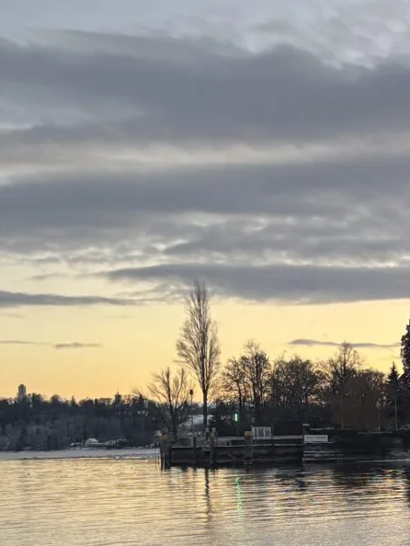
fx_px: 1326
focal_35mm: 84
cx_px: 601
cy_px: 525
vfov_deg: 22.5
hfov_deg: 16.2
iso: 80
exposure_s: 1/121
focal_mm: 5.96
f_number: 1.6
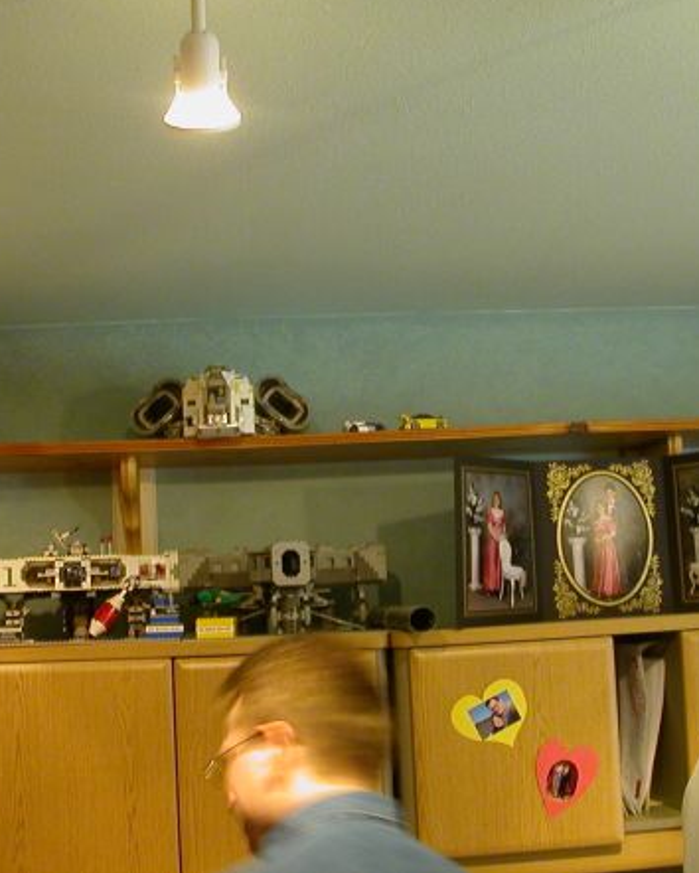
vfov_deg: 38.0
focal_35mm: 49
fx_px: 1266
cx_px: 340
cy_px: 431
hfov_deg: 30.9
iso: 163
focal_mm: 5.6
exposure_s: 1/3.6
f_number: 2.7
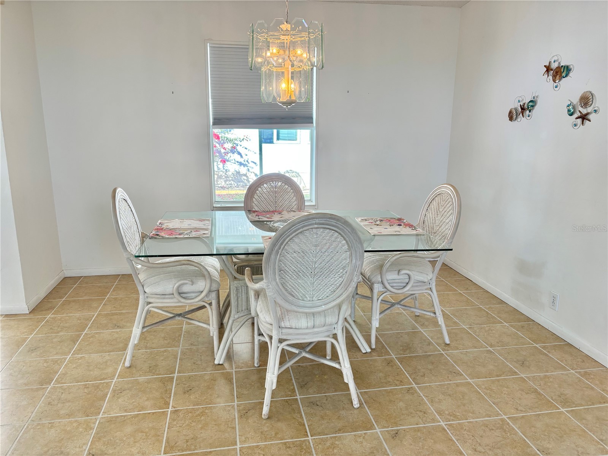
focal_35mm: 26
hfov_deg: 67.3
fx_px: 457
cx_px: 304
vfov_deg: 53.1
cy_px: 228
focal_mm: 5.96
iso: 64
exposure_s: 1/139
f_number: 1.6
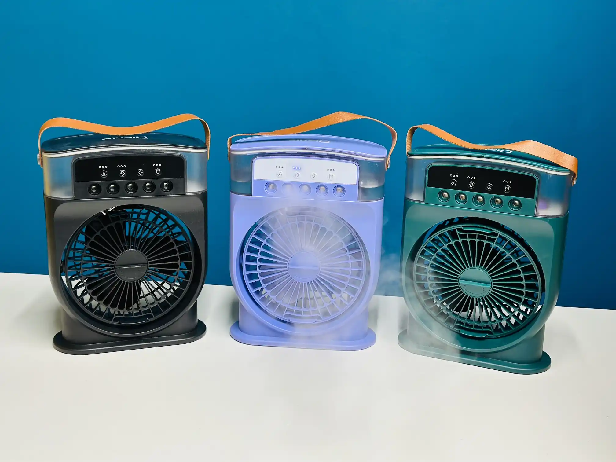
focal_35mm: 48
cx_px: 308
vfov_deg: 30.3
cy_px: 231
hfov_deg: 39.7
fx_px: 854
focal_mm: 6.86
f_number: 1.78
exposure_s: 1/100
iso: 125
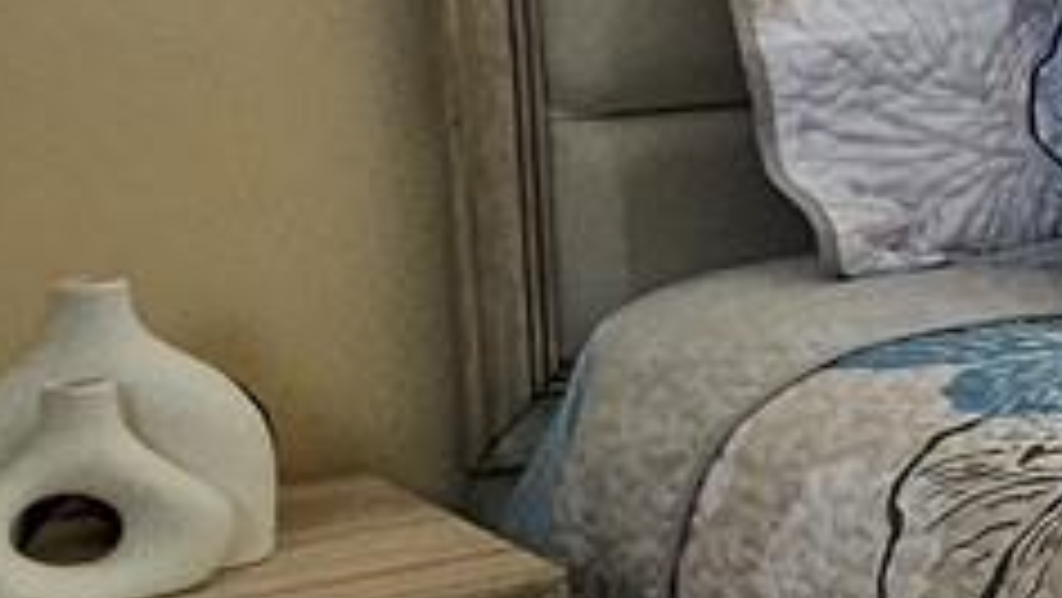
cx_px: 2133
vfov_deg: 12.6
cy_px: 162
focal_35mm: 96
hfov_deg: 16.7
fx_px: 2705
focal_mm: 1.74
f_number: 2.2
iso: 64
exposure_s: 1/60
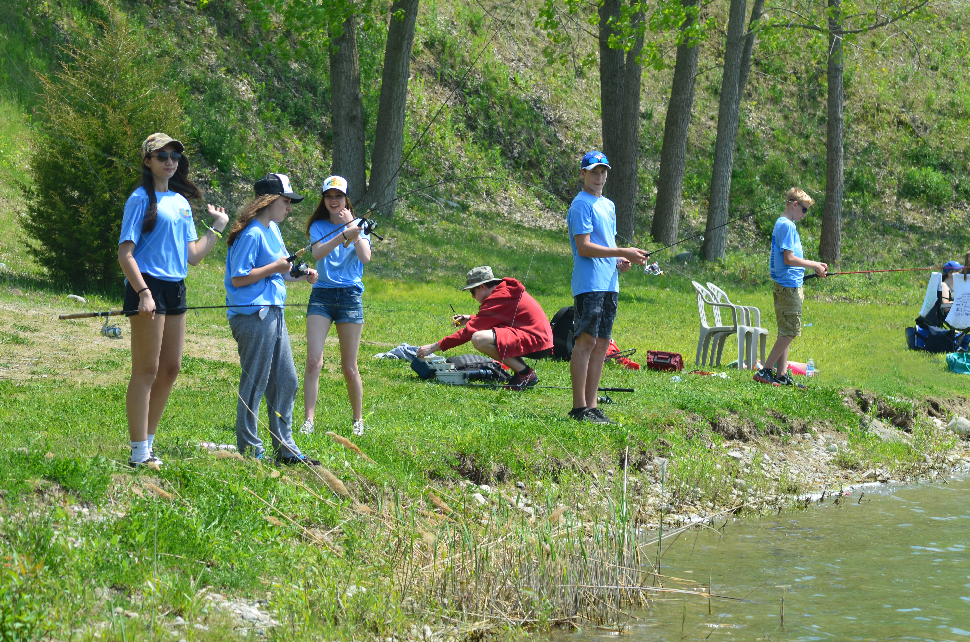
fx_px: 5647
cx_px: 485
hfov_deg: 9.8
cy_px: 321
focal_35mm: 210
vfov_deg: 6.5
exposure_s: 1/250
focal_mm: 140
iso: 220
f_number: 10
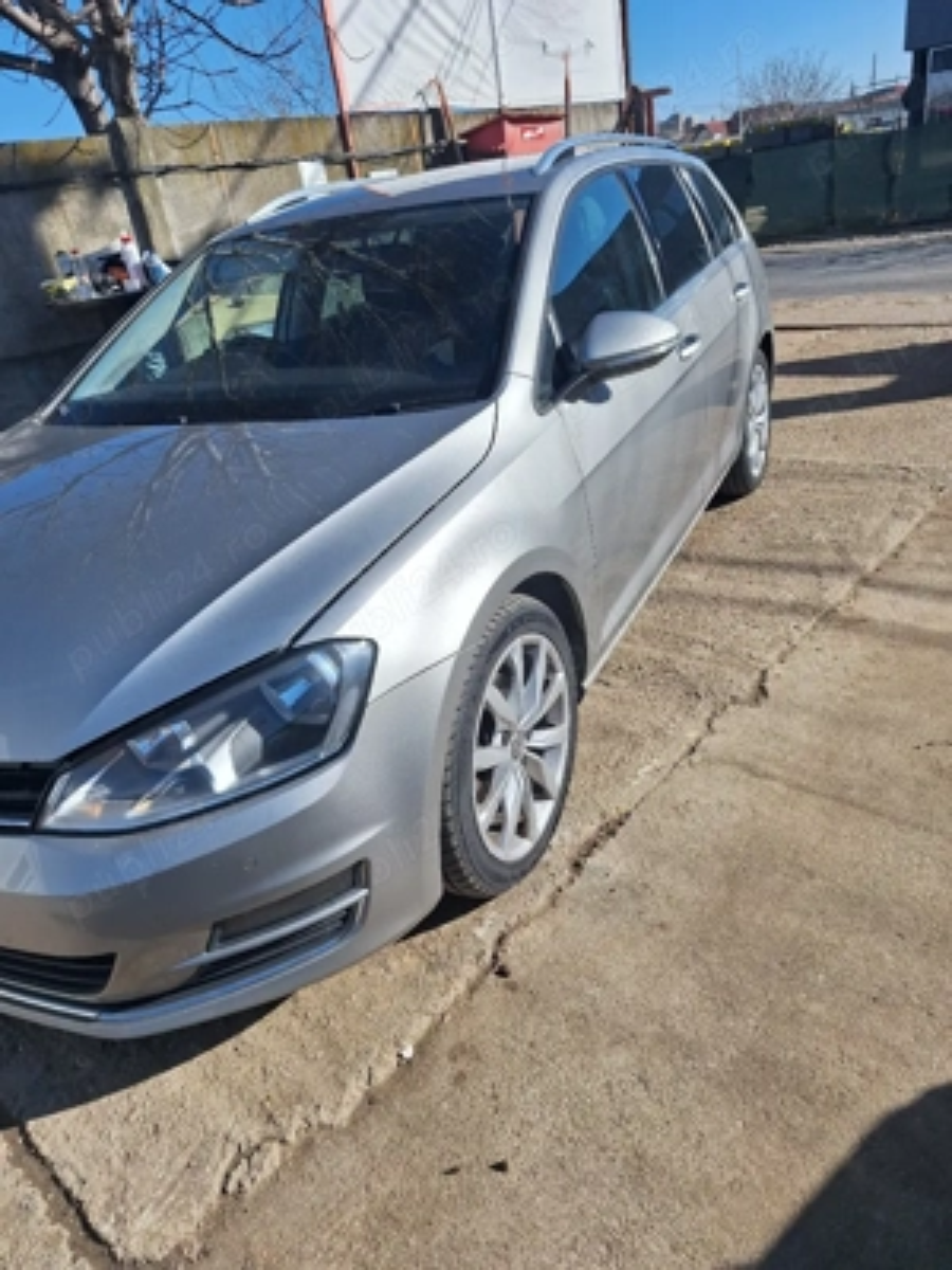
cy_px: 635
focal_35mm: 23
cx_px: 476
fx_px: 843
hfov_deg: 58.9
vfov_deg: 73.9
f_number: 1.8
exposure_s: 1/5000
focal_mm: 5.54
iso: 40
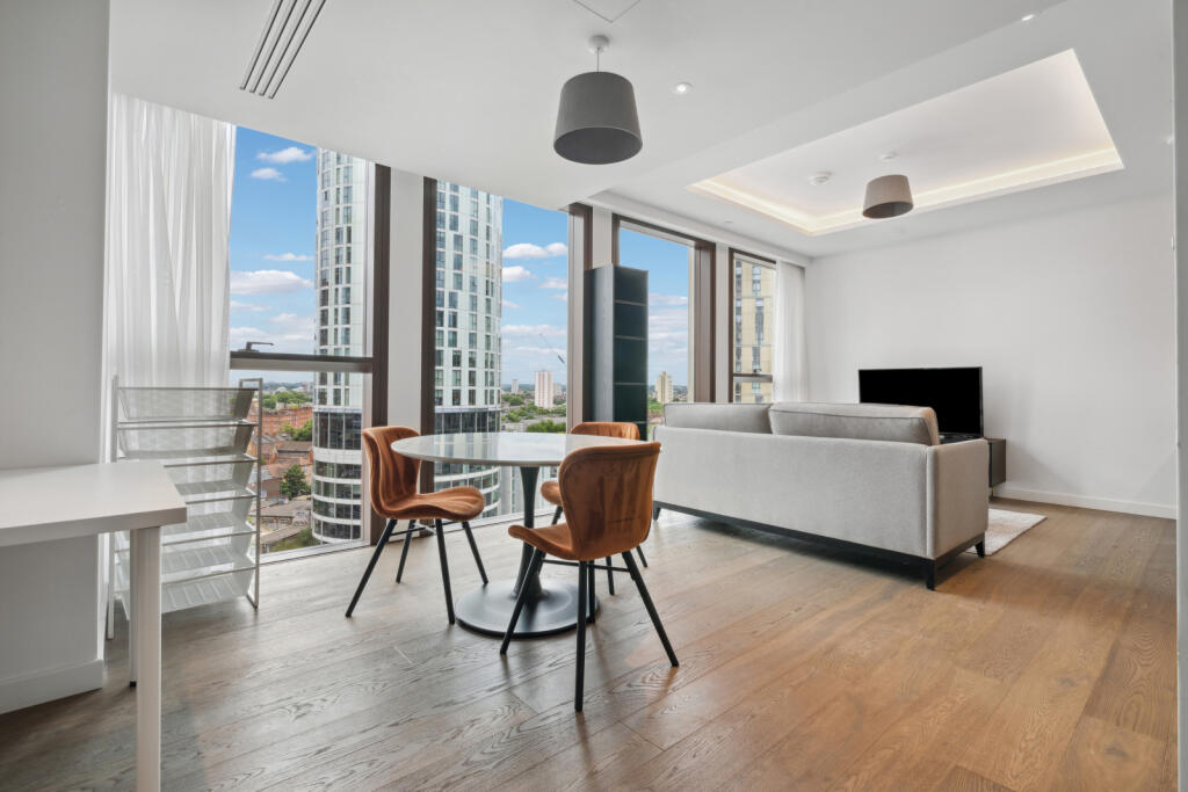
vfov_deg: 73.8
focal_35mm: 16
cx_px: 594
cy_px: 396
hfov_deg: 96.7
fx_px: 528
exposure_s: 1/60
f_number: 11
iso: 400
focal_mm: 16
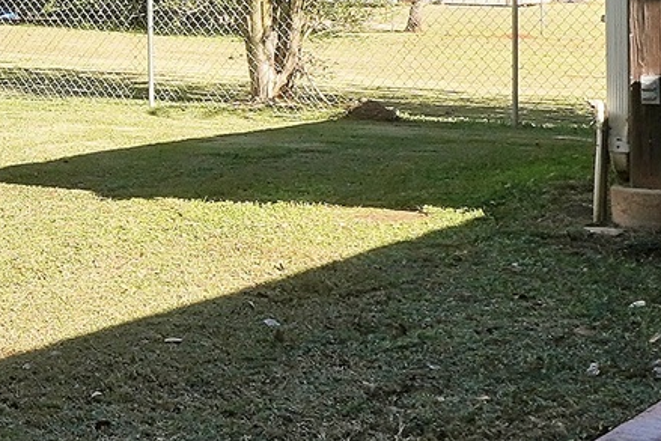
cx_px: -330
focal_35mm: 105
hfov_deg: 17.5
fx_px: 1928
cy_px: -93
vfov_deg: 12.7
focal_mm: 10
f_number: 6.3
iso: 100
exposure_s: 1/160
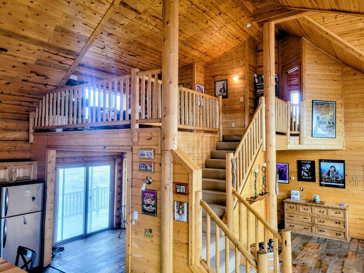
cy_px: 136
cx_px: 182
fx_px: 273
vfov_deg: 53.1
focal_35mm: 26
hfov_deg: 67.3
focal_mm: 5.4
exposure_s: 1/120
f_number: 1.8
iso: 125
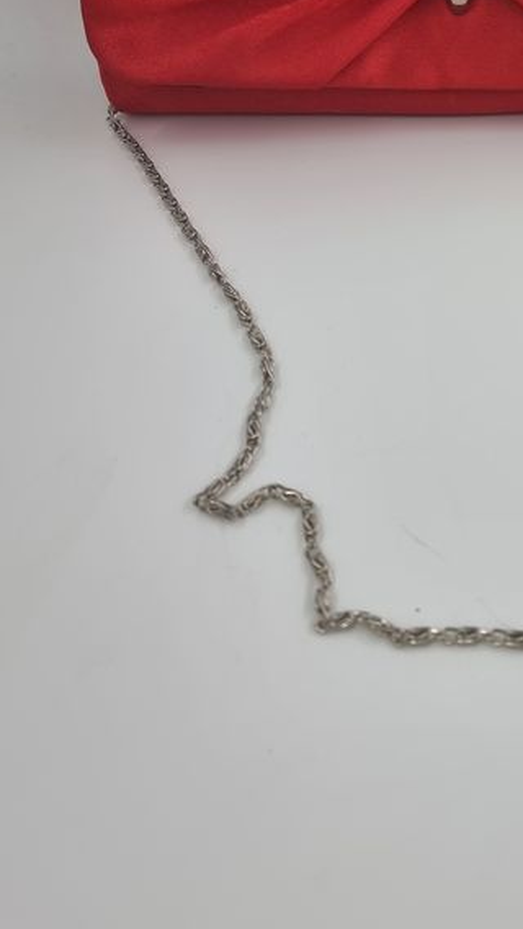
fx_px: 1133
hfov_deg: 24.7
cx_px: 534
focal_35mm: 46
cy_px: 154
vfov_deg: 42.1
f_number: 1.8
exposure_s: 1/178
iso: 50
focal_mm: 6.7
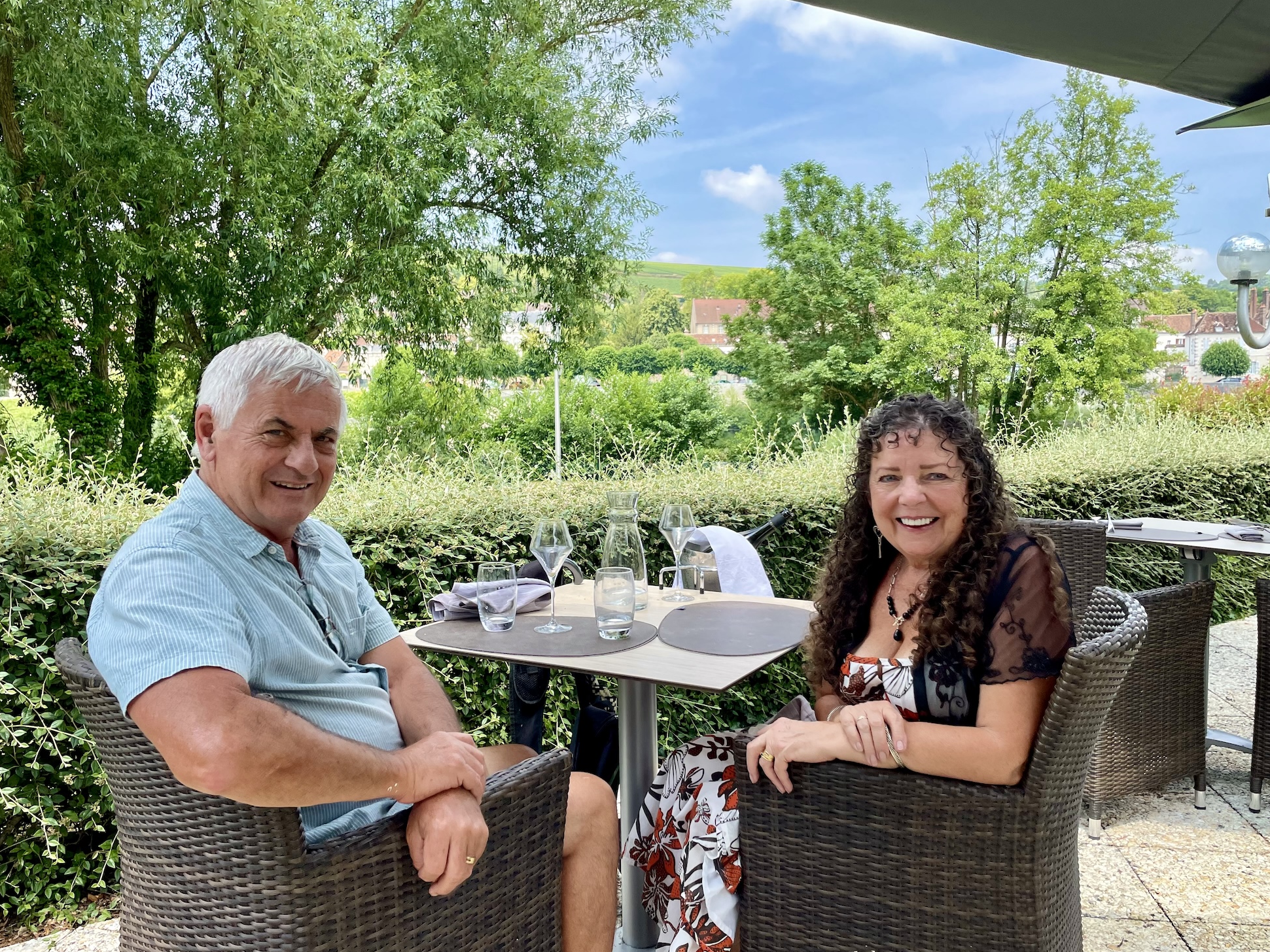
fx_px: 991
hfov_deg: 65.3
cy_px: 473
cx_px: 616
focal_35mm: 27
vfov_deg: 51.4
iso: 32
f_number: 1.6
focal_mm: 4.2
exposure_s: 1/1490
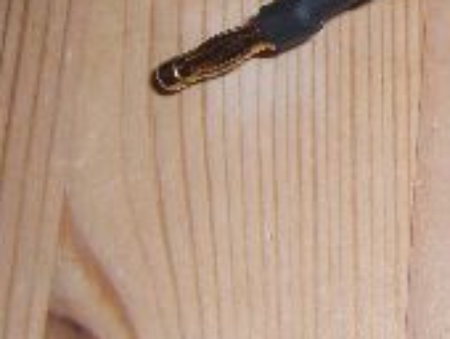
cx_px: 791
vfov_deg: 11.7
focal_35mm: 124
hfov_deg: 14.2
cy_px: -74
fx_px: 1614
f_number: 2.7
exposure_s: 1/60
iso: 50
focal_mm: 5.8
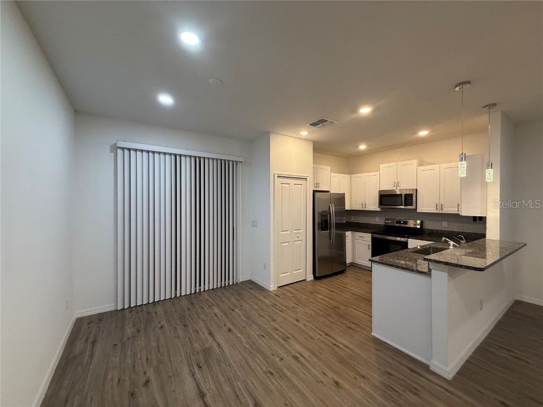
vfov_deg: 85.7
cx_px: 272
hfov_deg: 102.1
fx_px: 220
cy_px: 204
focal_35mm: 14
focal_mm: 2.22
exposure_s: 1/120
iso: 250
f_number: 2.2
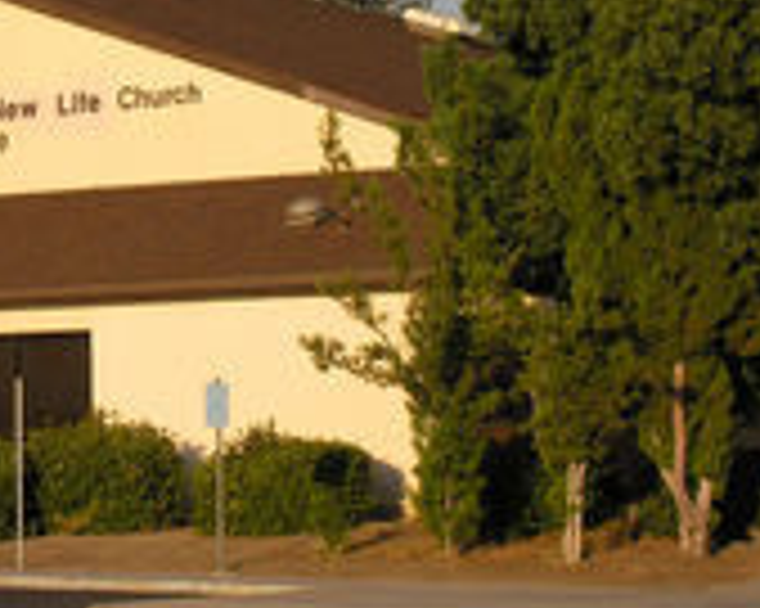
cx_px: -9
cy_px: 95
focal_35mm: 180
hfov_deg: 10.6
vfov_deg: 8.6
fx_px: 4046
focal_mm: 19.8
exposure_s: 1/172
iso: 50
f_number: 6.1
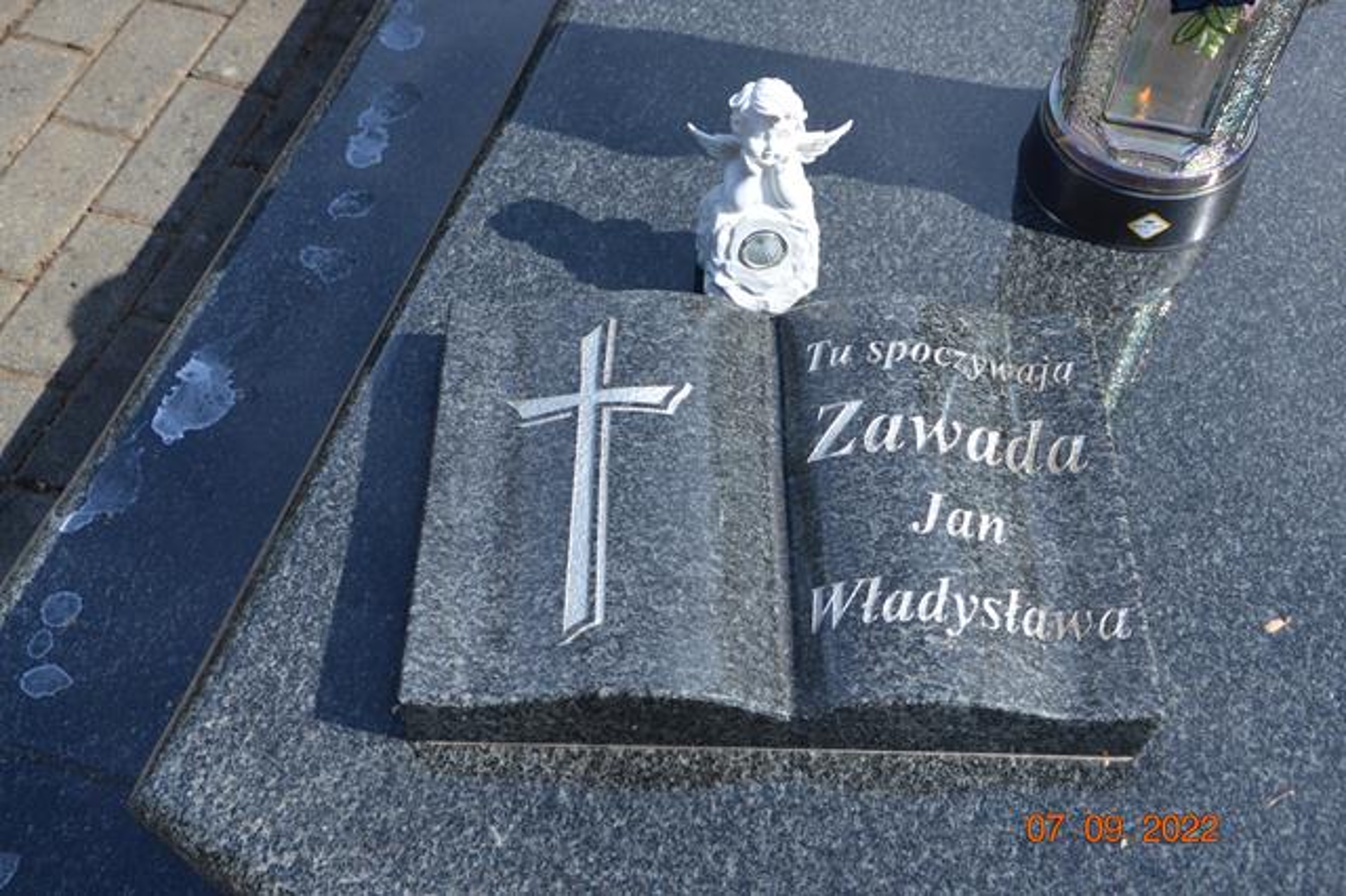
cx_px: 673
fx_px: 1457
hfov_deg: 49.6
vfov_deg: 34.2
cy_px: 448
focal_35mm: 39
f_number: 6.3
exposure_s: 1/160
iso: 100
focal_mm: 26
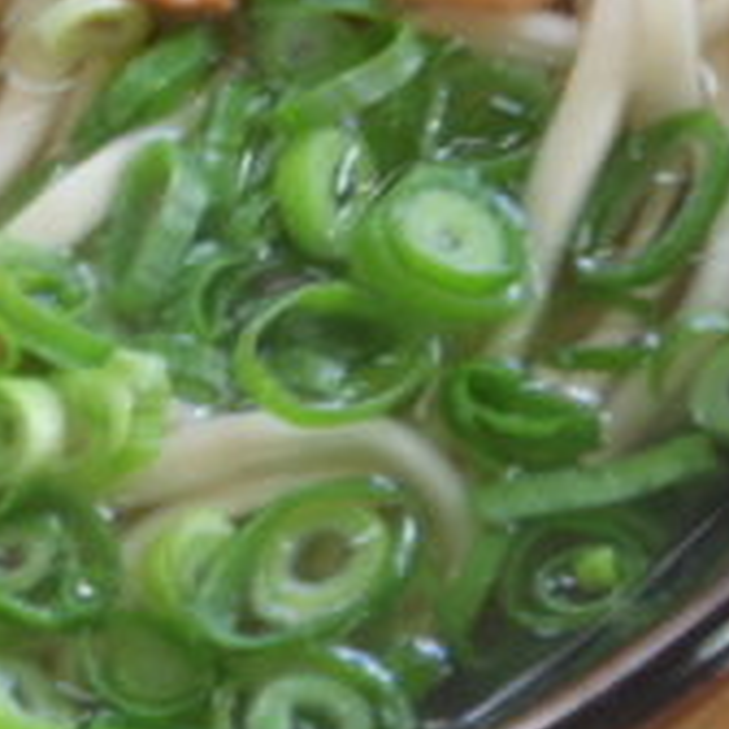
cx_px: -464
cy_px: -475
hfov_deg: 2.8
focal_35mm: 622
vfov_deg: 2.8
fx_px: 14820
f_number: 4
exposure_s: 1/125
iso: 800
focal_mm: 120
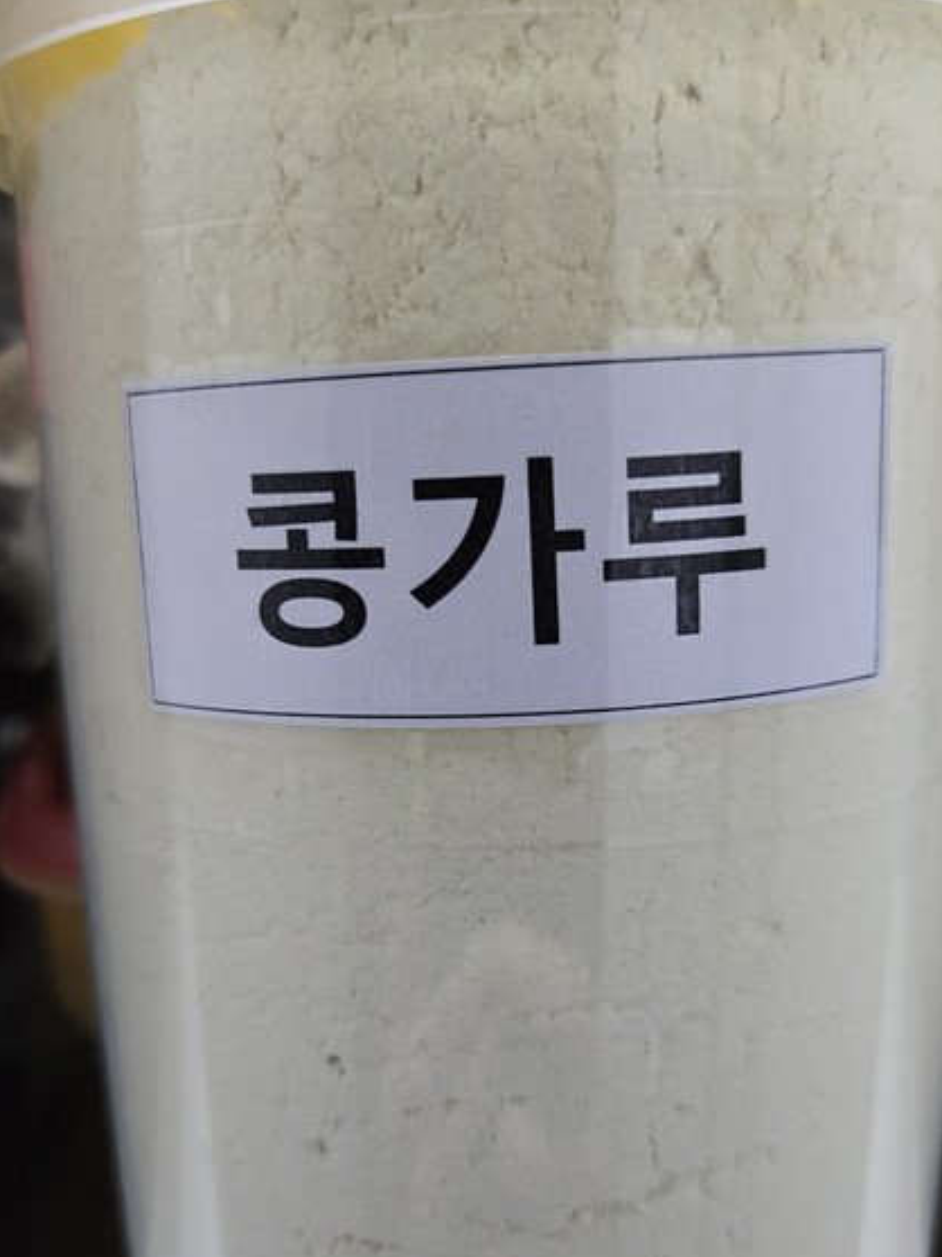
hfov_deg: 42.9
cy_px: 678
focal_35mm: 33
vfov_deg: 55.3
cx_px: 455
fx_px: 1198
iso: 500
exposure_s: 1/120
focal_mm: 5.4
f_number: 1.8
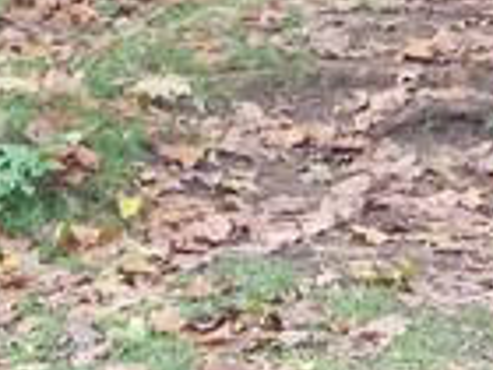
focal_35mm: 328
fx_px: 4671
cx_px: 909
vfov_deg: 4.4
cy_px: -518
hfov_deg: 5.9
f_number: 4
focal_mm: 8.5
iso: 200
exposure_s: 1/80
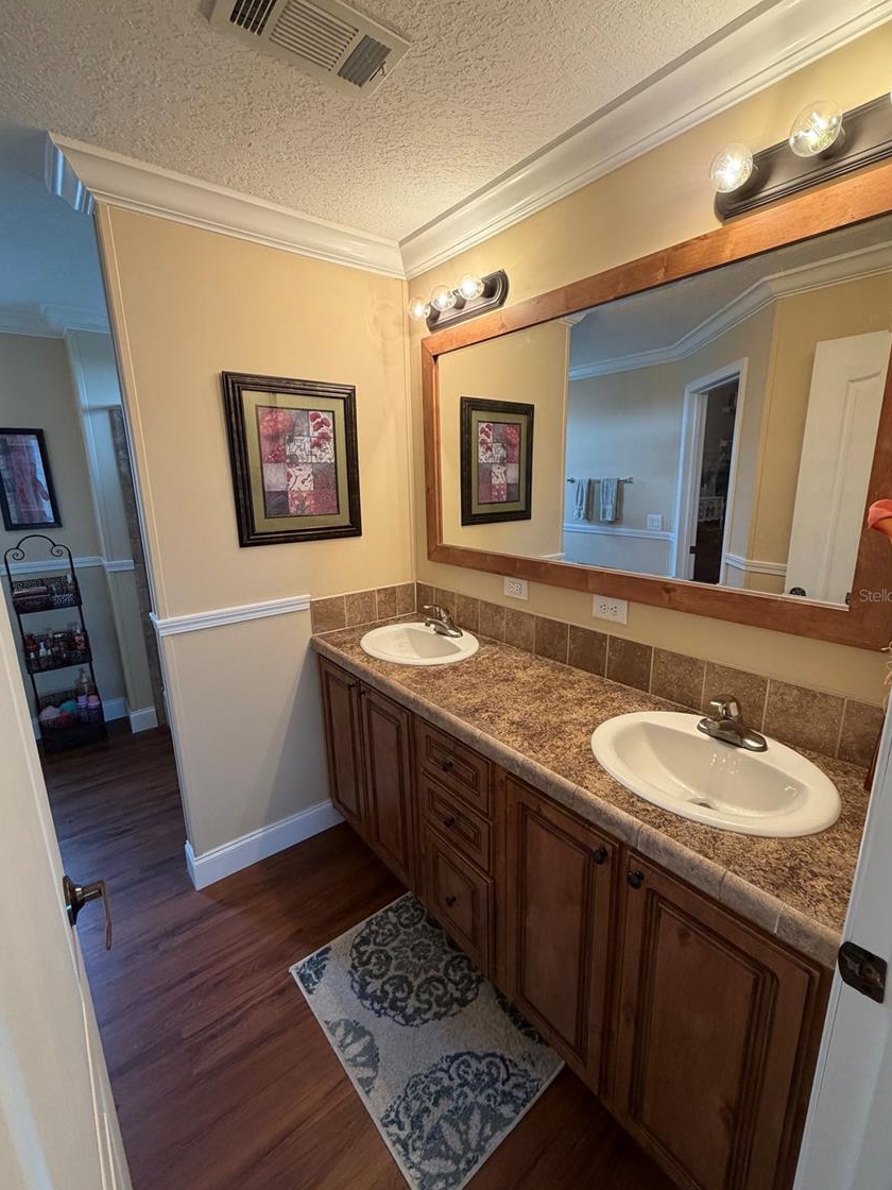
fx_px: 515
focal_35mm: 15
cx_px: 457
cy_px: 595
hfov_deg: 81.7
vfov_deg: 98.2
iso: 250
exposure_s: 1/120
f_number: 2.2
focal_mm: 2.22
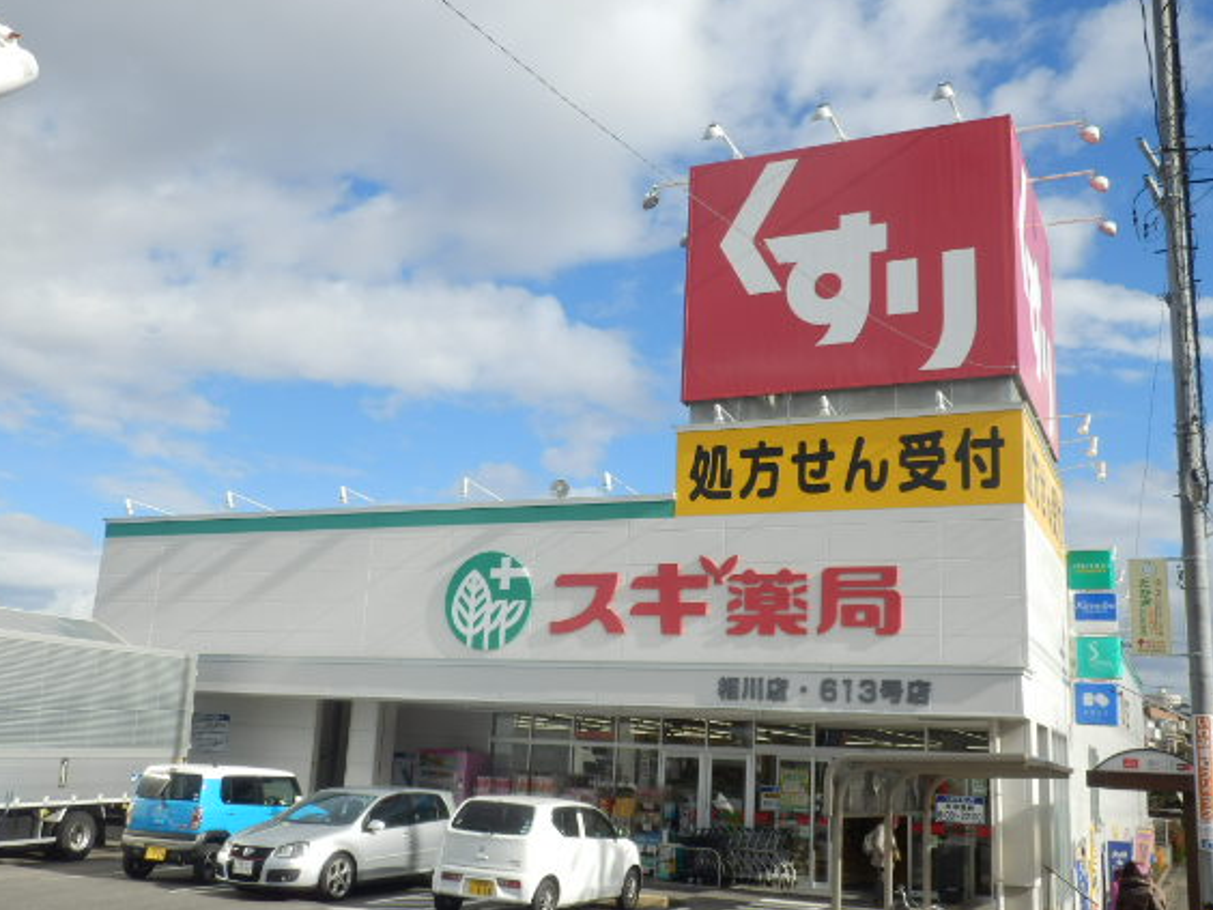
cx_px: 609
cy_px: 452
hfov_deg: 44.8
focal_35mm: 42
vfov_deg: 34.3
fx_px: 1472
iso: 80
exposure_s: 1/800
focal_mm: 6.6
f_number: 3.9
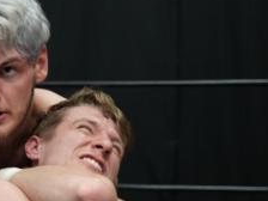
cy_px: 153
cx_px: 0
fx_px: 592
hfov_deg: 24.3
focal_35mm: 76
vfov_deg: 19.1
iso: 6400
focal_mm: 35.7
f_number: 2.8
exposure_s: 1/250
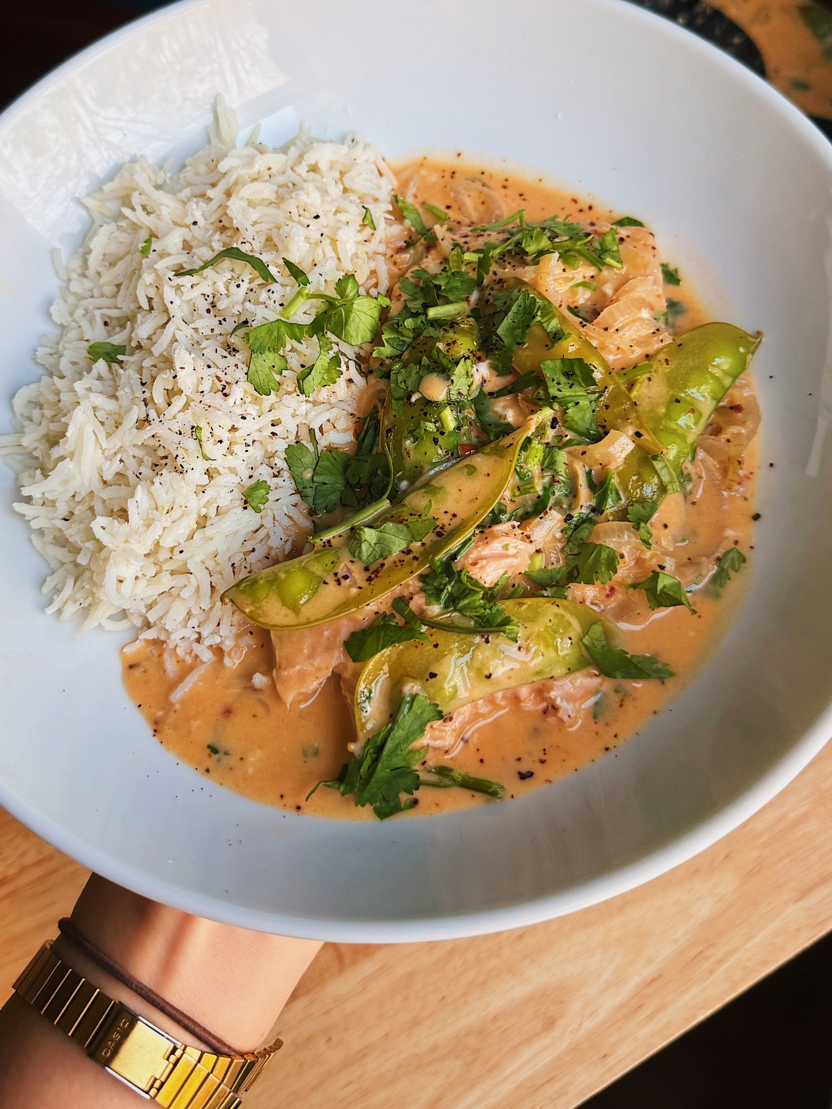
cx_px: 372
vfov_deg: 54.4
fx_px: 1058
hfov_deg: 42.9
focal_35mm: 33
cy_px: 386
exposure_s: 1/121
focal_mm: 6.76
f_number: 1.78
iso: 100
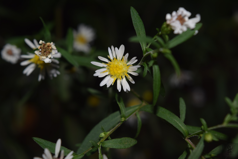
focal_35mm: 82
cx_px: 119
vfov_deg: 16.6
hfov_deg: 24.6
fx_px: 545
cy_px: 80
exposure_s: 1/60
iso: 100
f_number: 8
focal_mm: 55
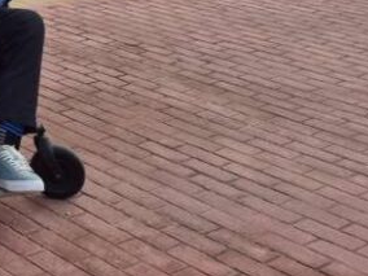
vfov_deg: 15.6
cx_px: -206
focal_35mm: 83
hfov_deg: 19.9
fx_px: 882
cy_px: -194
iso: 25
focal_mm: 5.4
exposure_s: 1/1104
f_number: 1.8
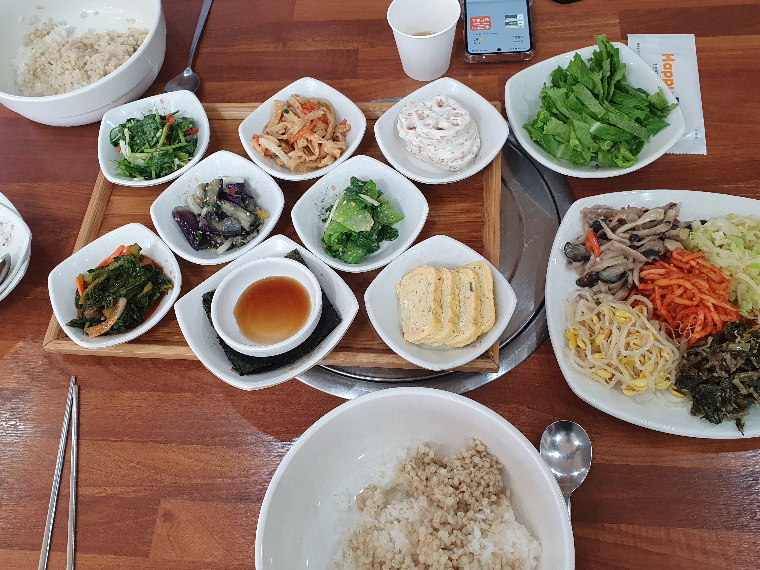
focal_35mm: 31
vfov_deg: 45.4
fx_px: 681
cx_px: 369
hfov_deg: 58.3
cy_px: 297
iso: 200
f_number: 2.4
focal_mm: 4.32
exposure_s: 1/120
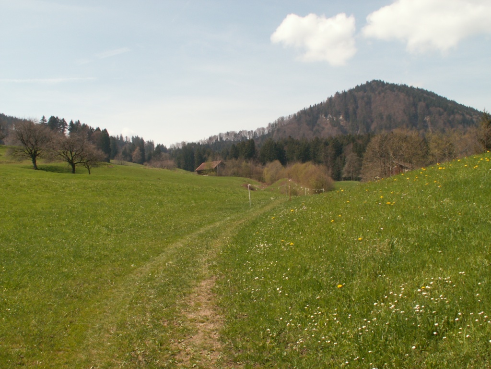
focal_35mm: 35
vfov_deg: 40.7
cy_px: 184
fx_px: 496
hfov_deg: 52.6
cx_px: 246
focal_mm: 5.86
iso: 50
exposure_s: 1/200
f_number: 6.3
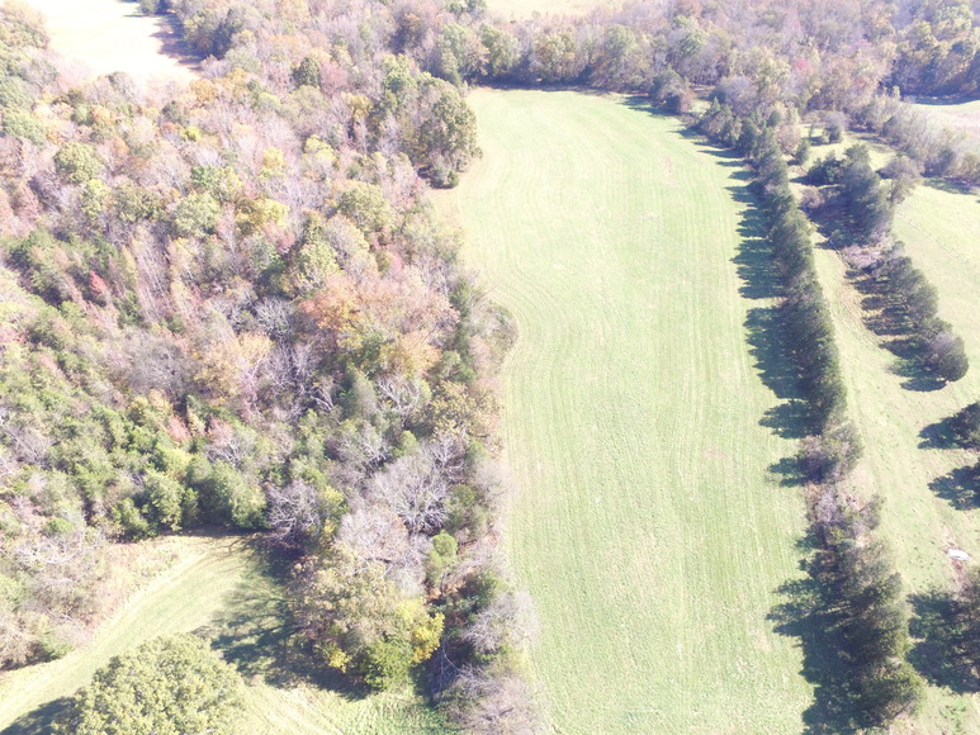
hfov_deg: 81.7
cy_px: 368
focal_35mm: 20
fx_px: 566
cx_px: 490
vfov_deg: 66.0
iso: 100
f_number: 2.8
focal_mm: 3.61
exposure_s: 1/157
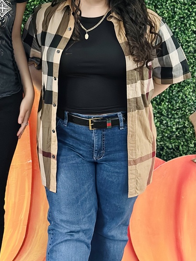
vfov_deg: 23.0
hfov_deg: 17.4
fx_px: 634
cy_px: 58
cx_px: 27
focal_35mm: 84
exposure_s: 1/40
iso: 640
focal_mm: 6.86
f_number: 1.78
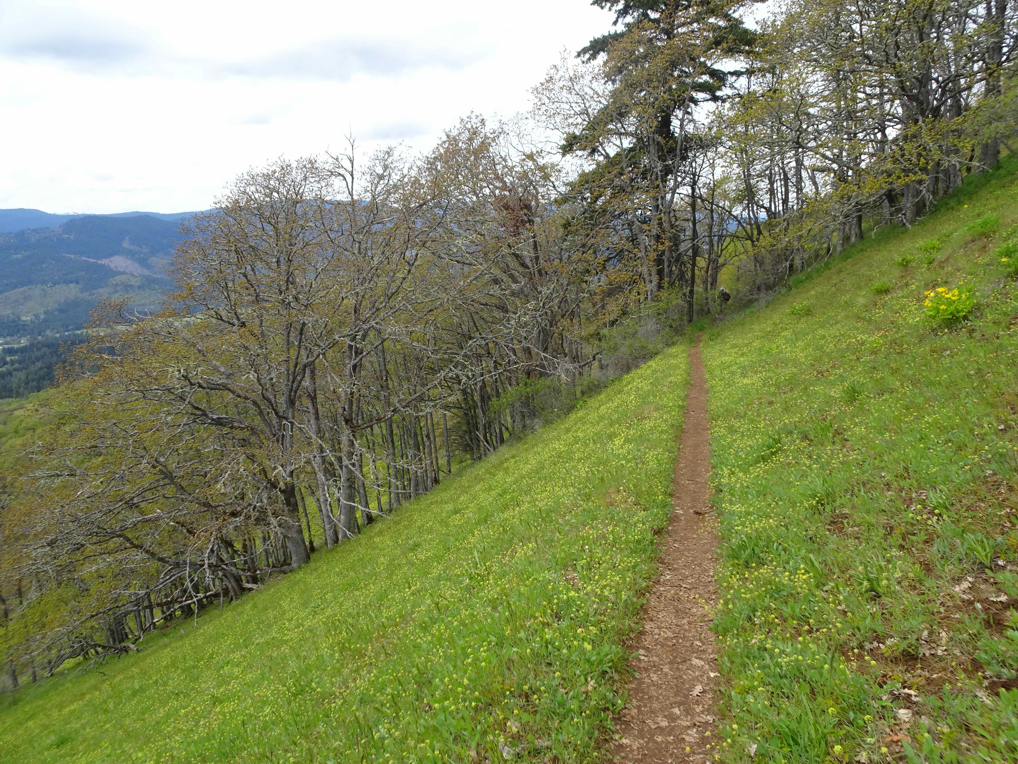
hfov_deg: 71.6
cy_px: 382
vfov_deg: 56.8
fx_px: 706
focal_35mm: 24
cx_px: 509
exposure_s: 1/500
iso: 80
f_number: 3.5
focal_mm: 4.1
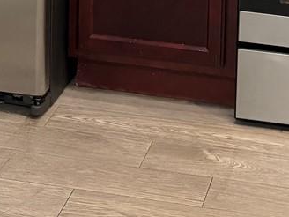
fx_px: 1060
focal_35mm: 127
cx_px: 164
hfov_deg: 15.5
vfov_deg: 10.2
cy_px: -291
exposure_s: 1/60
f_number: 1.6
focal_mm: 5.96
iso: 320
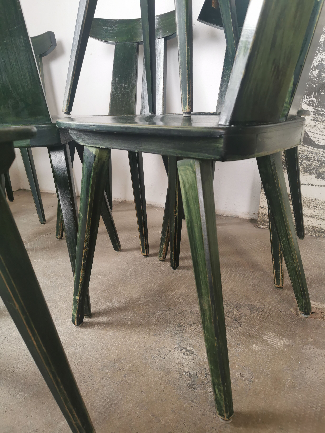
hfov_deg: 51.4
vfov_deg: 65.3
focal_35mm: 27
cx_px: 162
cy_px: 216
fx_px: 338
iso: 125
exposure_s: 1/50
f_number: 1.6
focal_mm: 5.56
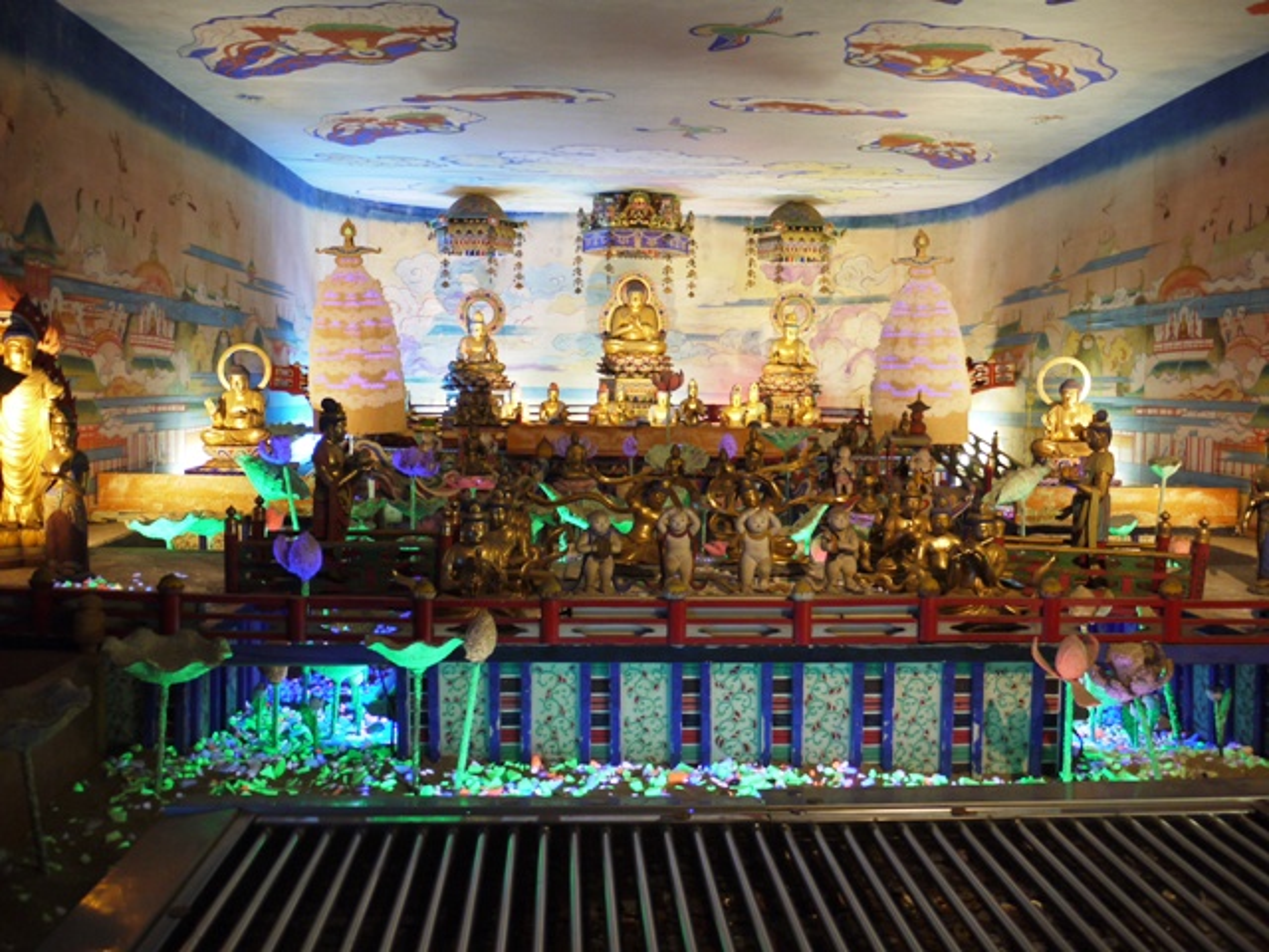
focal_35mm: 32
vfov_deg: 44.2
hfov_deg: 56.8
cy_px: 476
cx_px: 634
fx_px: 1173
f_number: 3.7
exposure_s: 1/10
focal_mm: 16
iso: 400
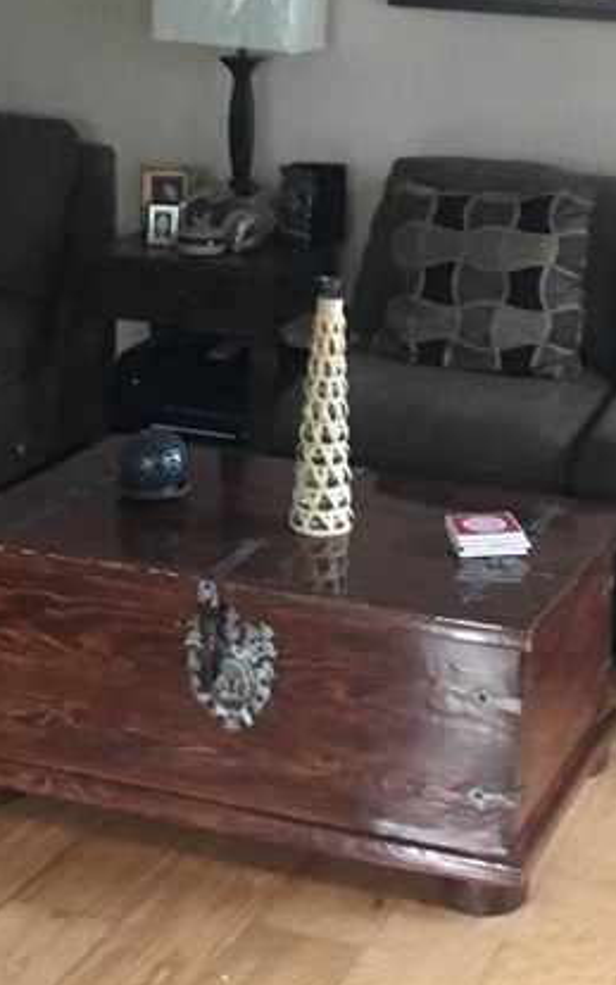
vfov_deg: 26.9
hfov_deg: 17.1
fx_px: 2040
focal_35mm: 76
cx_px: 407
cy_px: 290
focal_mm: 4.15
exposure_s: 1/15
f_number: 2.2
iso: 320
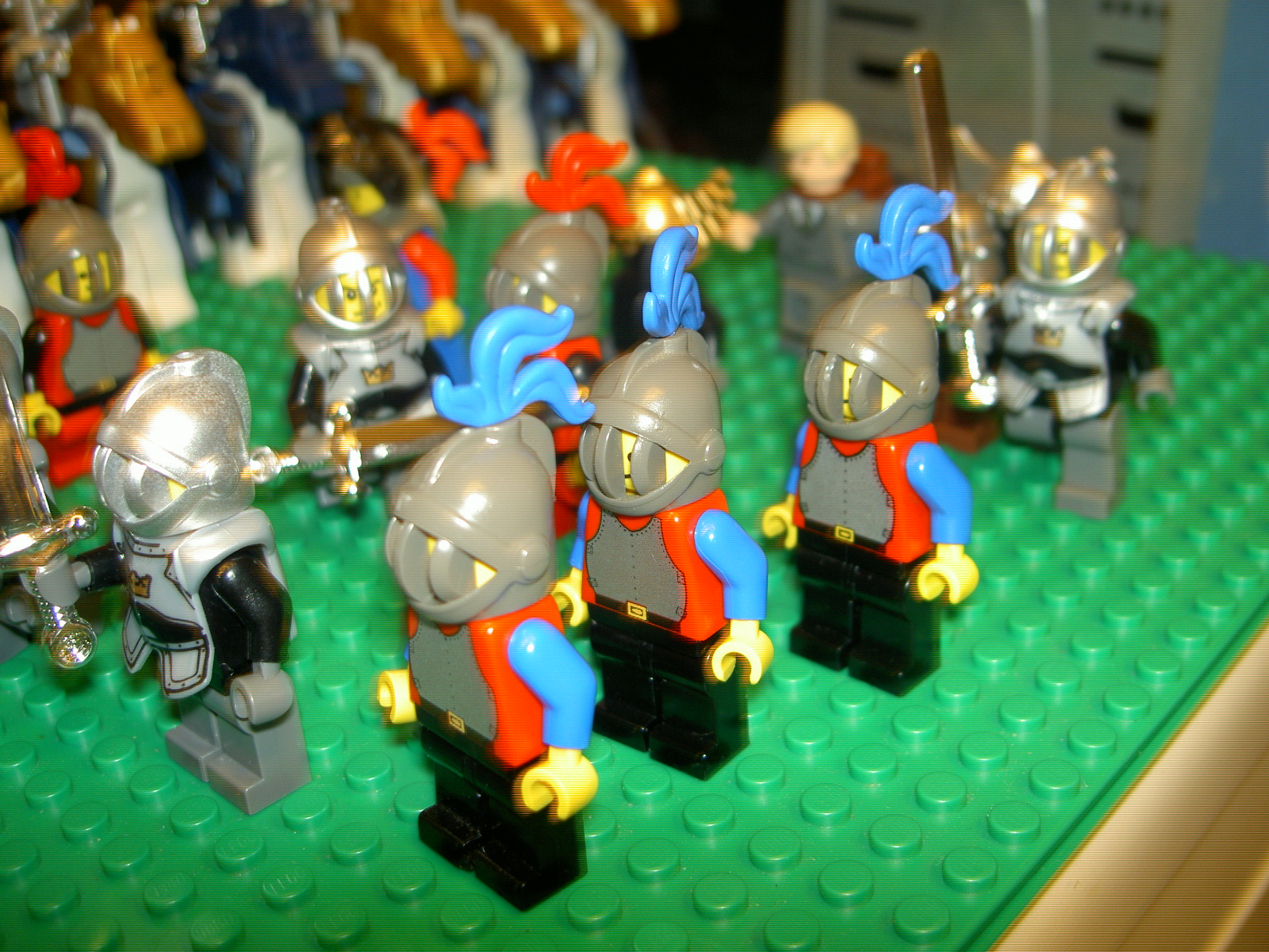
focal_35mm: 39
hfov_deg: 47.9
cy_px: 476
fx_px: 1430
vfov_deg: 36.8
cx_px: 634
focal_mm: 8
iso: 50
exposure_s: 1/60
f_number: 2.8
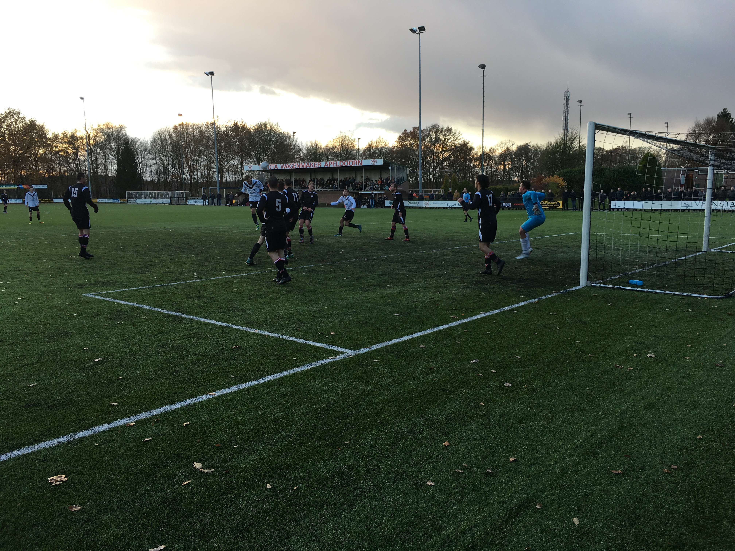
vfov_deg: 48.2
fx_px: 616
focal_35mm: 29
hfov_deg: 61.7
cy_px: 276
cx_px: 368
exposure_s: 1/100
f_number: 2.2
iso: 25
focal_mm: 4.15
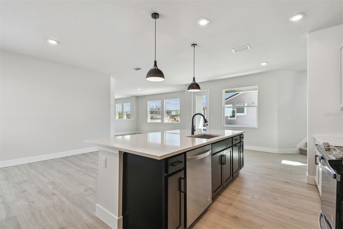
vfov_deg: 77.3
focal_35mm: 15
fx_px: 143
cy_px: 114
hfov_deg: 100.4
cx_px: 172
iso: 100
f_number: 7.1
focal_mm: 10
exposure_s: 1/20
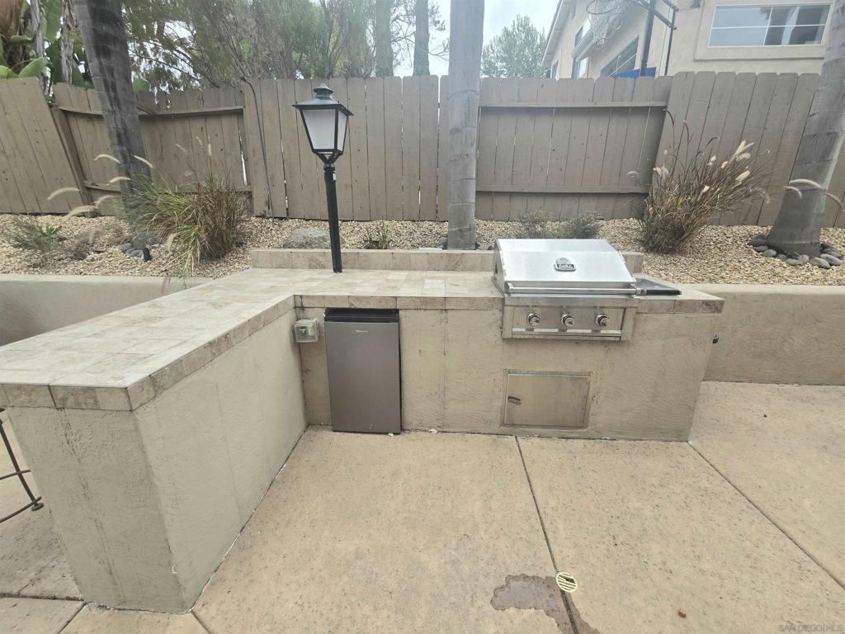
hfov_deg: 106.2
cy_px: 317
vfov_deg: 89.9
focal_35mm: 13
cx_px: 422
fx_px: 317
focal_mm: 2.2
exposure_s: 1/833
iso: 50
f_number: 2.2
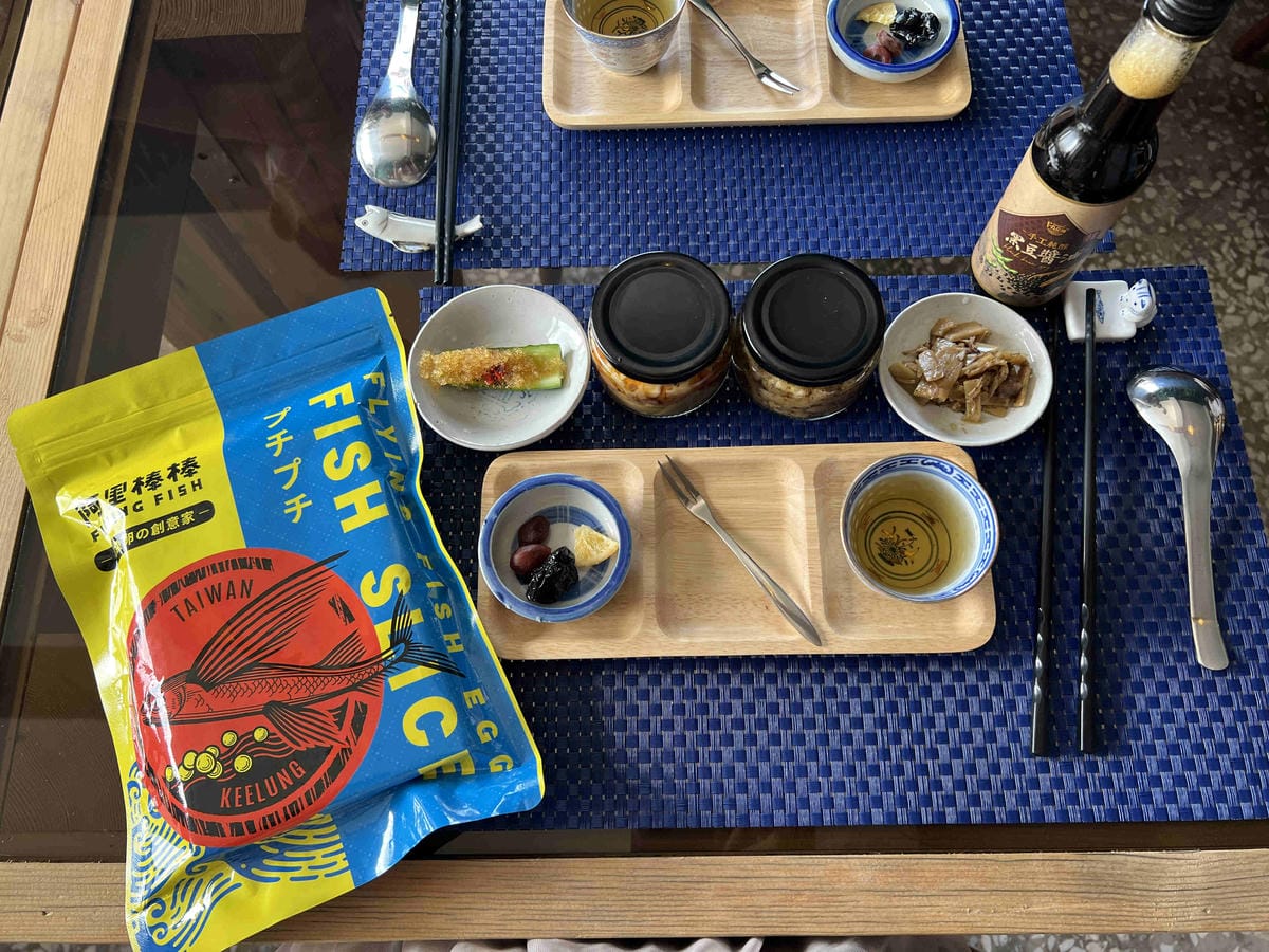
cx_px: 634
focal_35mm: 26
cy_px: 476
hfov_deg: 67.3
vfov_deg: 53.1
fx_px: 953
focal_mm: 5.7
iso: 50
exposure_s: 1/121
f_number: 1.5
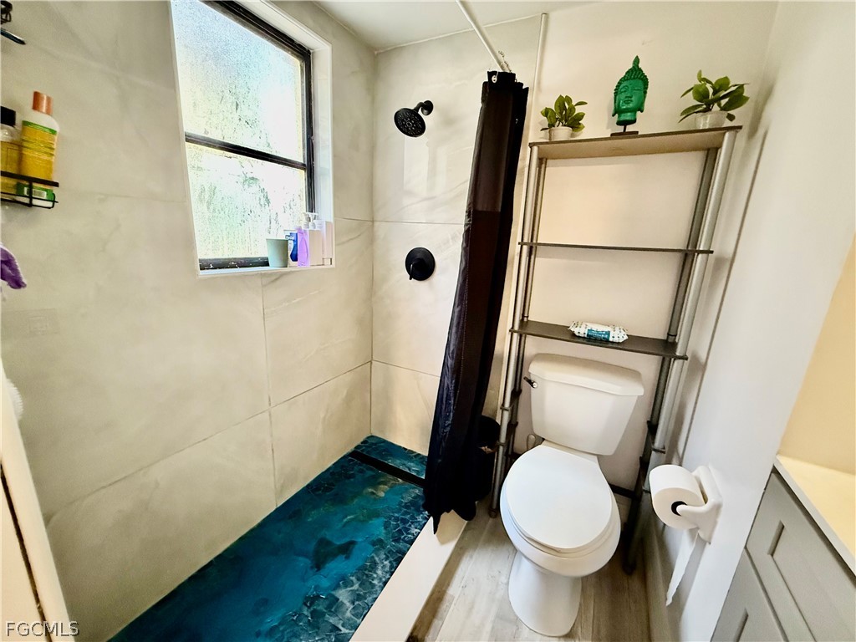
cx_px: 428
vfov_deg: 85.7
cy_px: 321
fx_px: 346
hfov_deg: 102.1
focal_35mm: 14
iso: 1000
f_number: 2.2
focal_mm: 2.22
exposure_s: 1/40
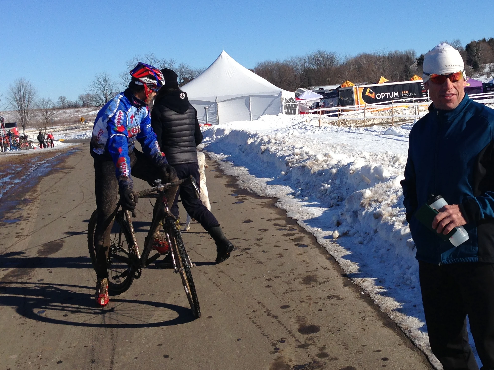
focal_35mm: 54
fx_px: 771
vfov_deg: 26.9
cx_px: 324
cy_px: 129
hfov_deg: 35.2
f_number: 2.4
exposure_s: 1/2584
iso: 50
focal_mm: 4.13
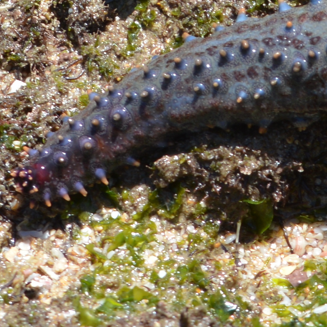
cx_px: 643
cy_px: -53
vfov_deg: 2.4
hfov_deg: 2.4
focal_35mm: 727
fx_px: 7770
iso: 100
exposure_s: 1/160
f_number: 8
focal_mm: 90
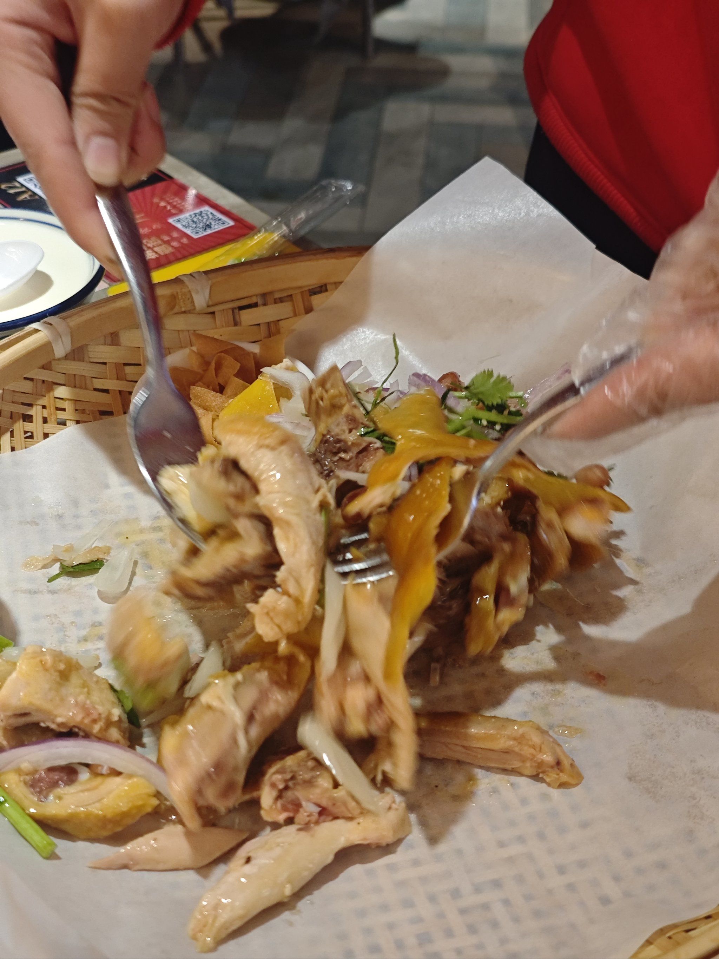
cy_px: 480
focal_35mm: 46
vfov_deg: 41.2
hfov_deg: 31.5
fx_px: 1274
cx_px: 360
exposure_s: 1/100
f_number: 1.6
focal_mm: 6.55
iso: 250
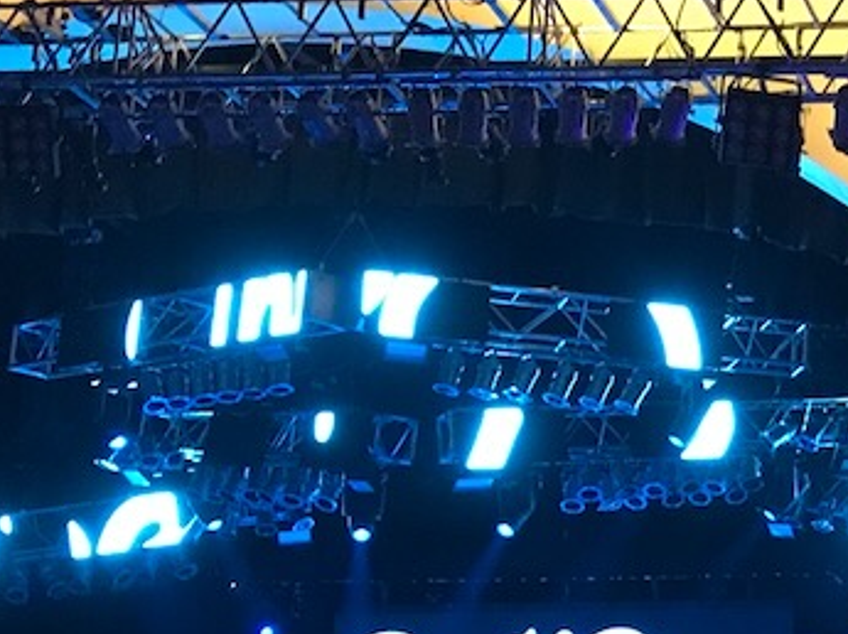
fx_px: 2545
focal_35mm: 104
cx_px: 1121
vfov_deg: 14.2
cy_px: 462
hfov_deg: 17.6
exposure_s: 1/15
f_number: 1.8
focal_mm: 3.99
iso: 100
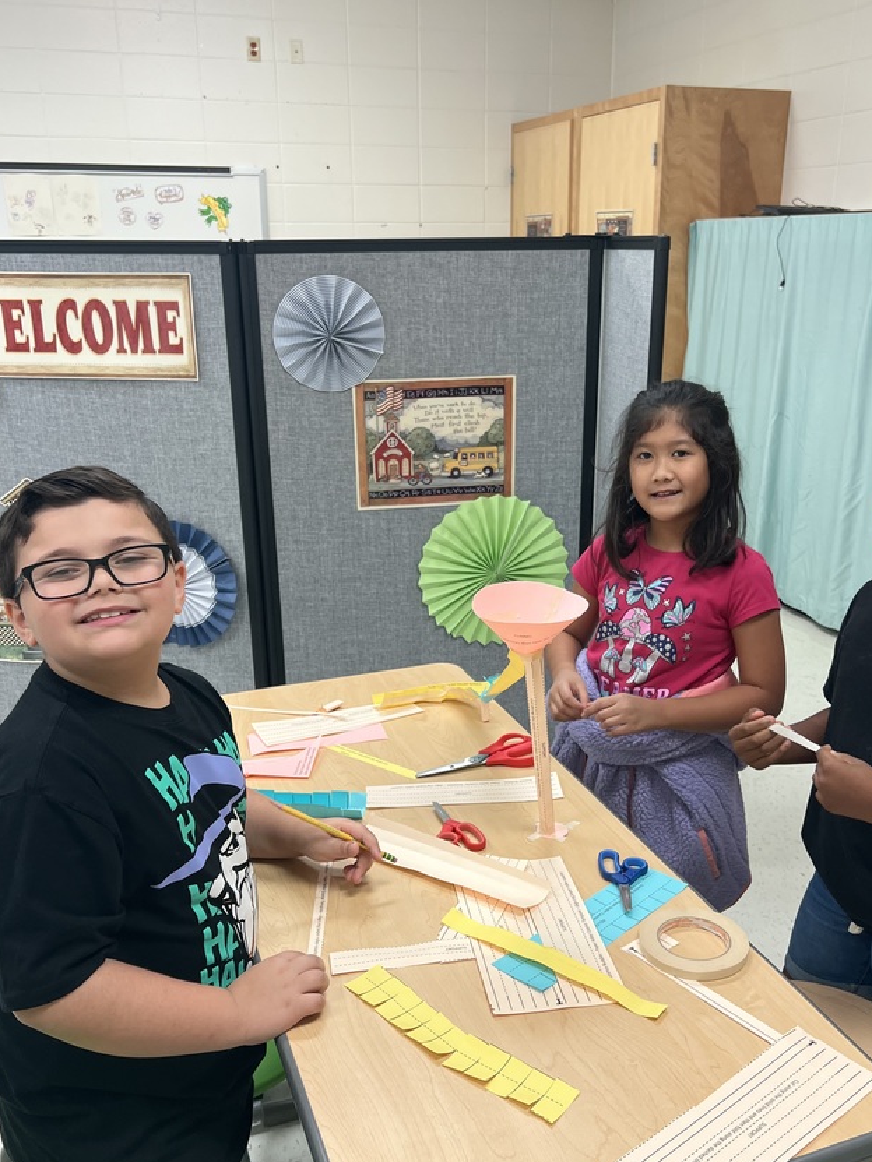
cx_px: 461
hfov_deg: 44.1
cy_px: 623
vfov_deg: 56.8
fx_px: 1075
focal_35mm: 32
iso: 100
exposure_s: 1/120
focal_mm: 5.7
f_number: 1.5
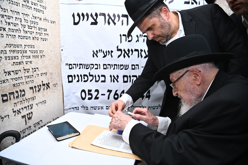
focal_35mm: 24
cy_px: 82
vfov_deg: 53.1
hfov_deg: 73.8
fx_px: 165
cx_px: 124
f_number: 3.5
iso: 160
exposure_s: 1/200
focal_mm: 24
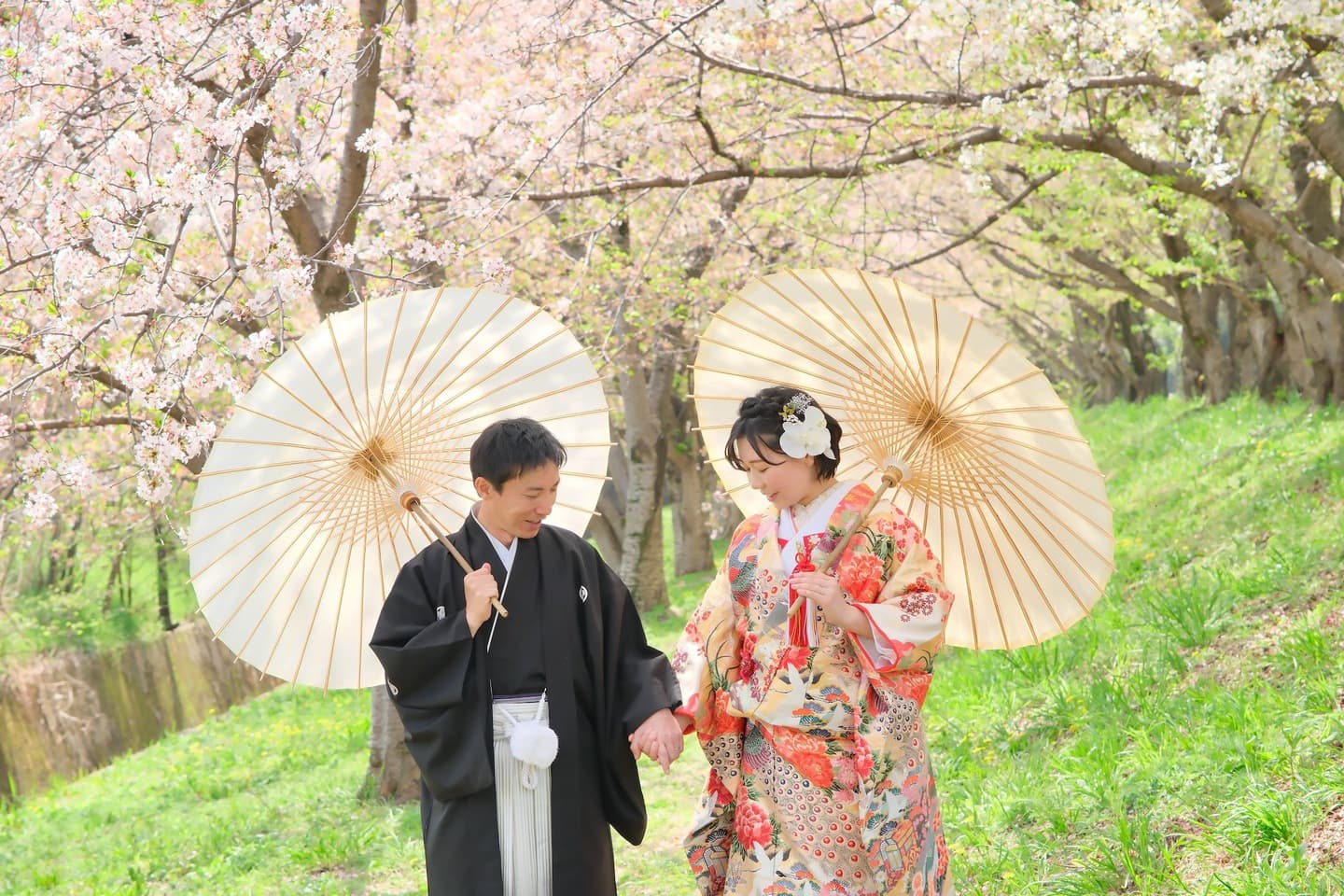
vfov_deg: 11.4
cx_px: 672
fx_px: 4480
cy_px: 448
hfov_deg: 17.1
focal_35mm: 120
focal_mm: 80
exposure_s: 1/250
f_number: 6.4
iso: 800
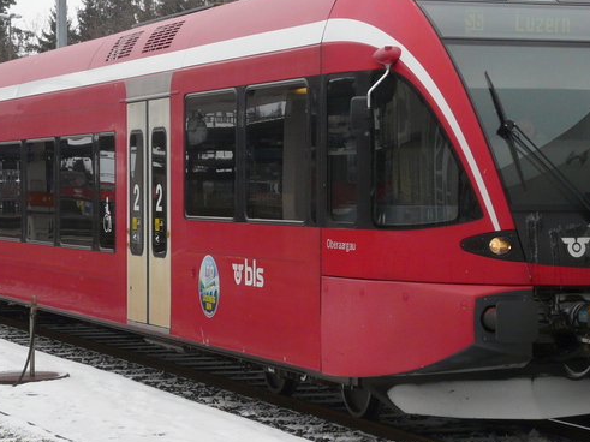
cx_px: 257
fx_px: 1943
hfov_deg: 17.3
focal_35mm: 114
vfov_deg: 13.0
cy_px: 208
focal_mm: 9.2
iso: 100
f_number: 5
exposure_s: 1/250
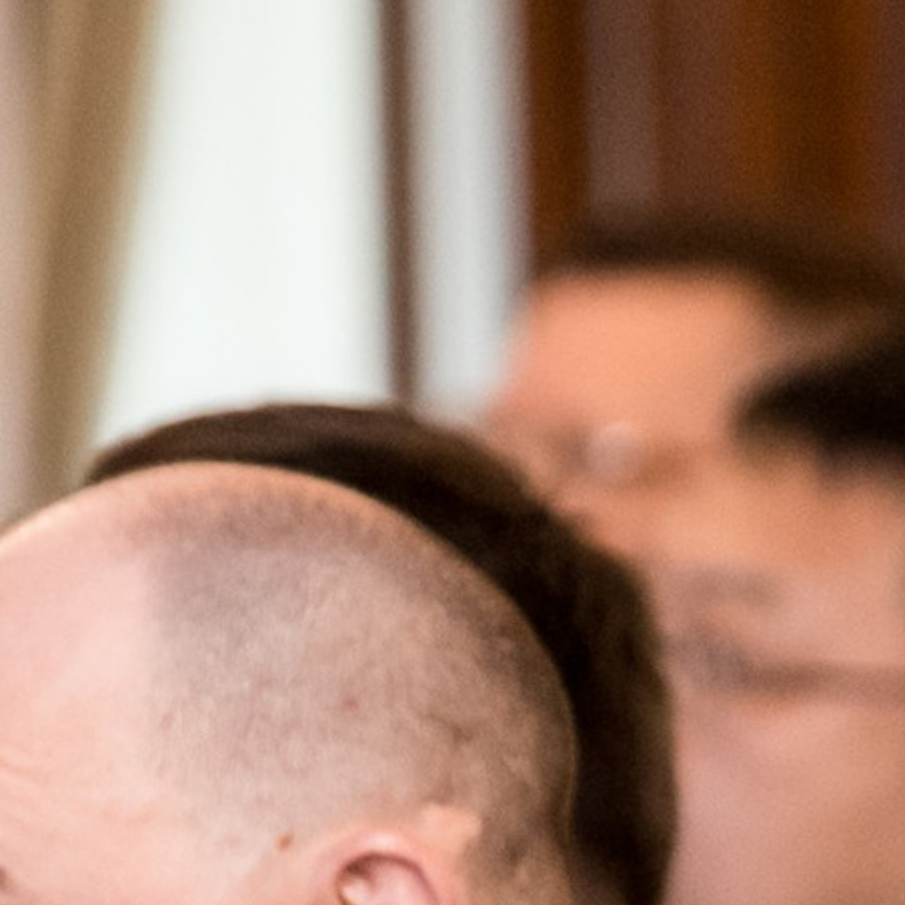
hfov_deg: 1.8
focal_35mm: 963
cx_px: 1392
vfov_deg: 1.8
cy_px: 1320
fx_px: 28484
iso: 1250
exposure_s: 1/160
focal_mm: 200
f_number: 5.6
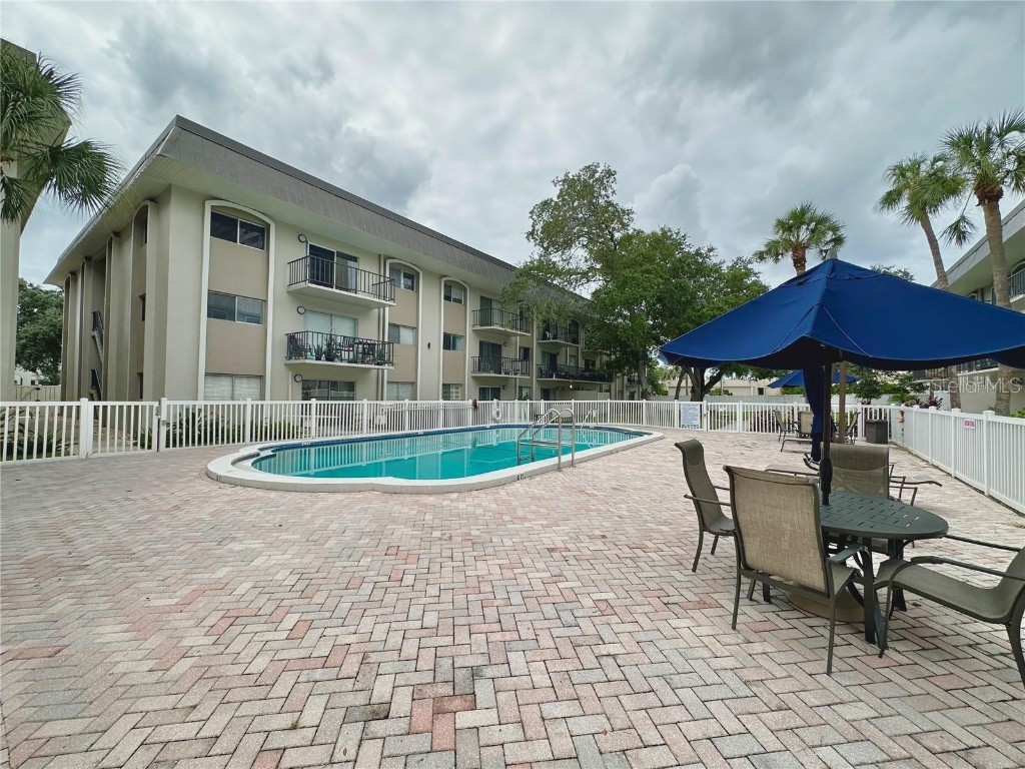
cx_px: 512
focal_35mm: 14
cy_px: 384
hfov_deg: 102.1
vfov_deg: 85.7
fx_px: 415
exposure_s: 1/1511
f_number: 2.2
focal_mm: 2.22
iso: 50
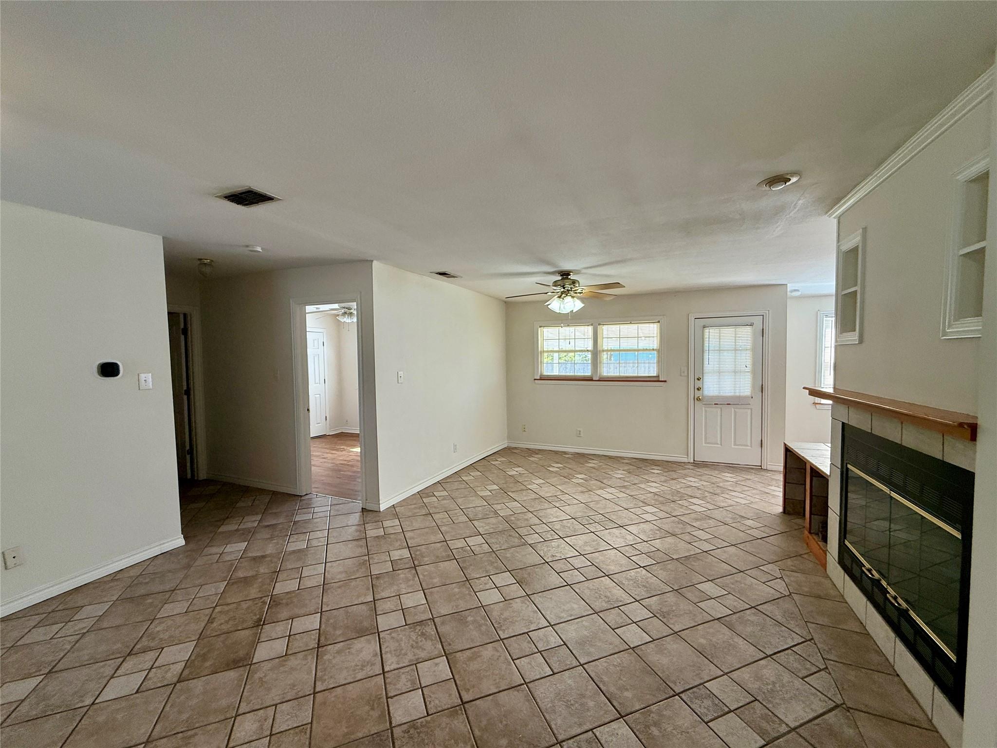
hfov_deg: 102.1
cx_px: 498
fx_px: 403
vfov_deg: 85.7
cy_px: 374
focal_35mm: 14
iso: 160
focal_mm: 2.22
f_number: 2.2
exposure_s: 1/120
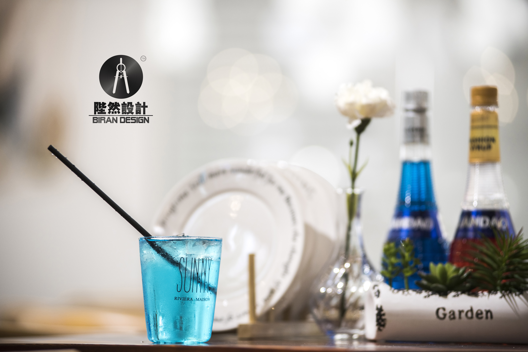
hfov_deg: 13.2
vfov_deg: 8.9
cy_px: 176
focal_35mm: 155
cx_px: 264
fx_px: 2274
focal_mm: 155
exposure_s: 1/80
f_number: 2.8
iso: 400
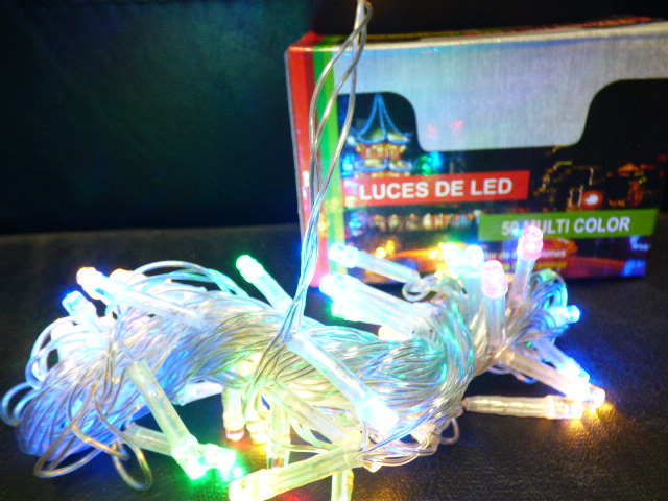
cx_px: 334
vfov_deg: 53.1
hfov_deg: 67.3
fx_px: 502
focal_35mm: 26
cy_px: 250
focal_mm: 4.61
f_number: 3.1
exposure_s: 1/40
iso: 400
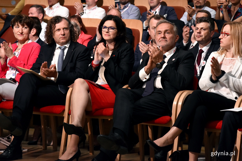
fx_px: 706
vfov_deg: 13.0
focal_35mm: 105
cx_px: 121
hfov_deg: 19.5
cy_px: 80
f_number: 4
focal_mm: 70
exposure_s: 1/80
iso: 1600
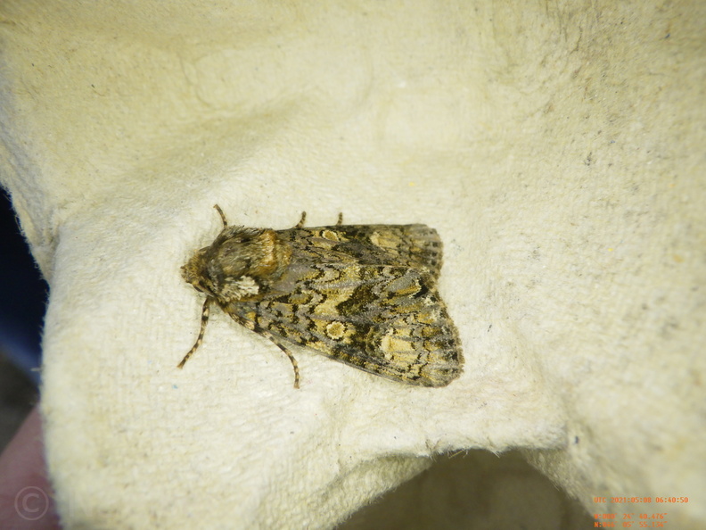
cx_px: 353
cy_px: 265
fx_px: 693
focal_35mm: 34
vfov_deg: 41.8
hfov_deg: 54.0
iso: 250
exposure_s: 1/500
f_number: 4.6
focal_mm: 6.1
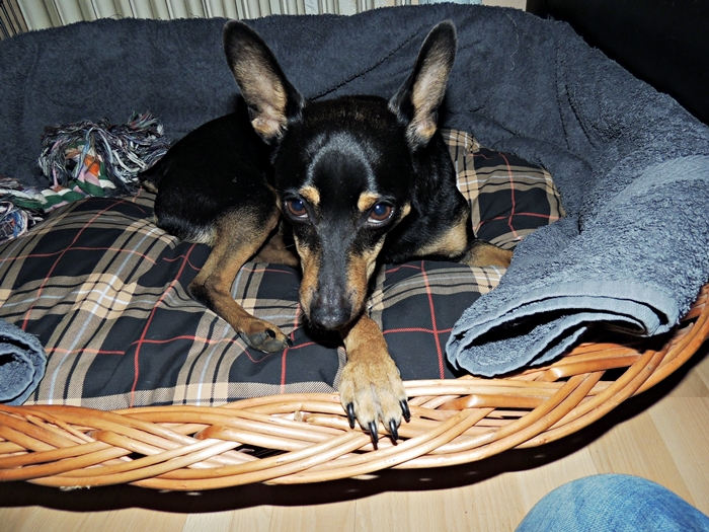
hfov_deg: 71.6
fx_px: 492
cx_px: 354
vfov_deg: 56.8
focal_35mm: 24
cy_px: 266
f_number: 3
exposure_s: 1/30
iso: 200
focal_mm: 4.3
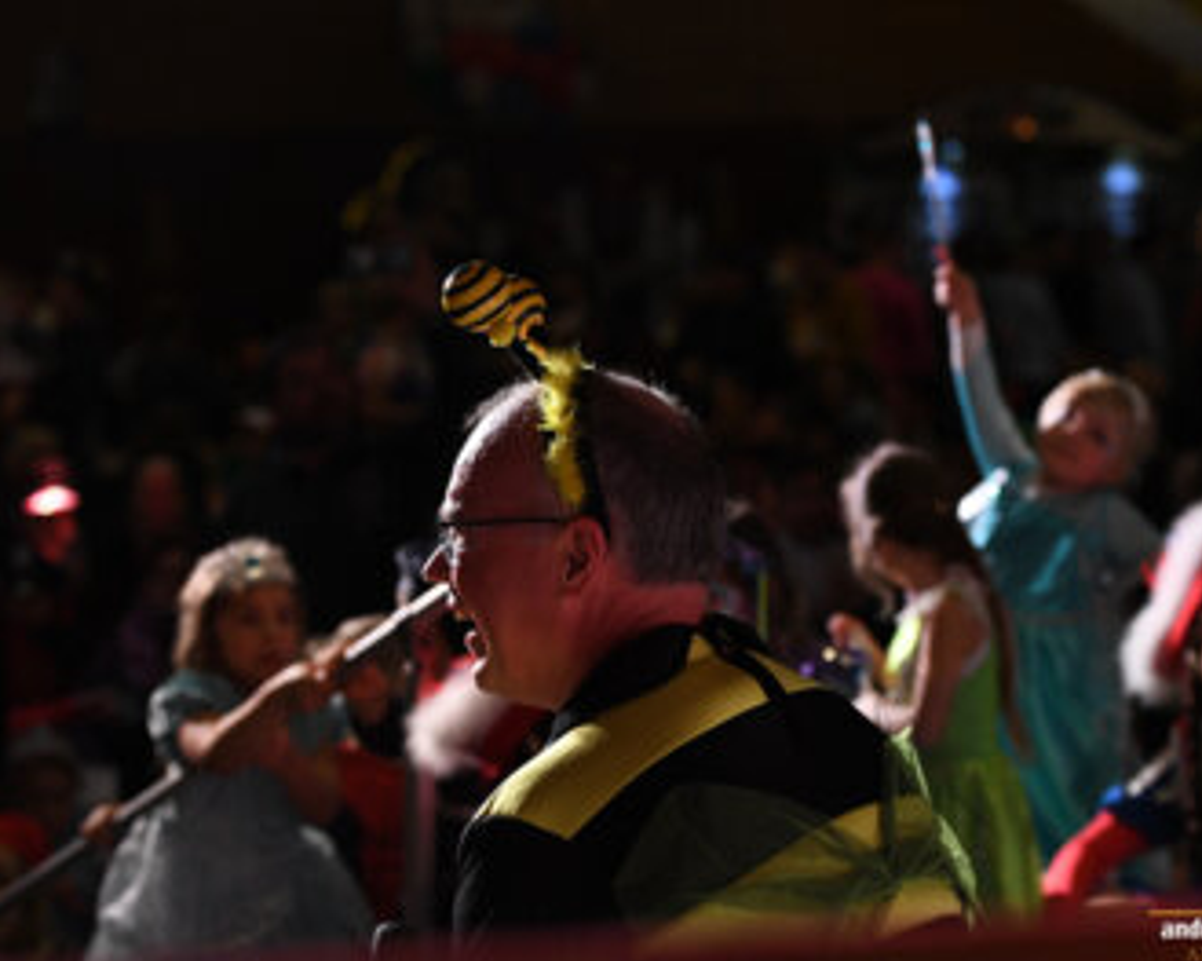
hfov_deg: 16.0
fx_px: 4268
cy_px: 484
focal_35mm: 120
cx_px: 669
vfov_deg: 12.8
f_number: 3.2
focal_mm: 70
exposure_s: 1/400
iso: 2000
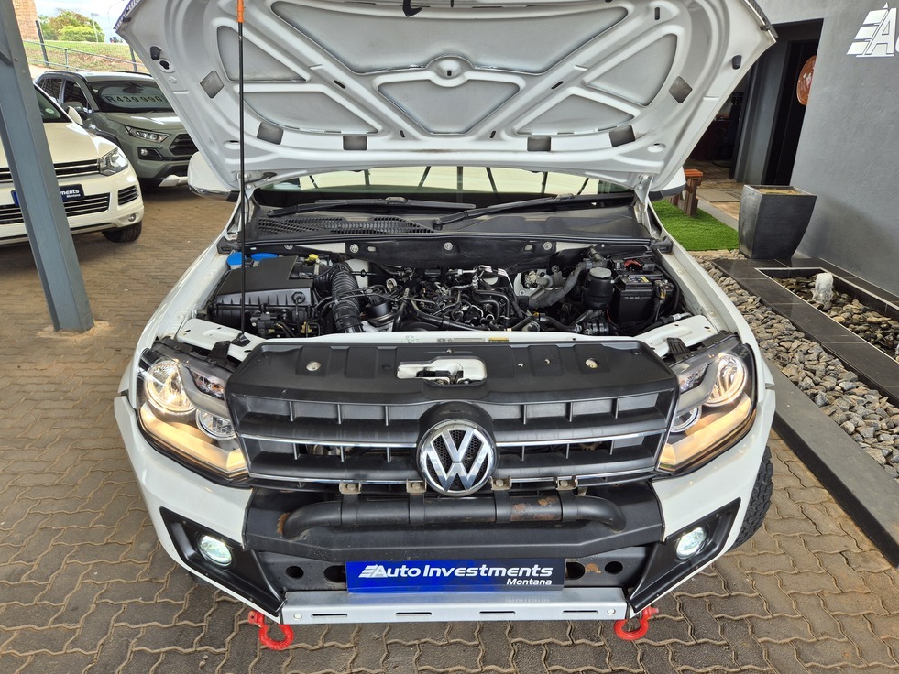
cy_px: 346
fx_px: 623
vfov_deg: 56.8
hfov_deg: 71.6
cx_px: 453
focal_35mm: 24
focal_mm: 5.4
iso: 40
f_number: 1.8
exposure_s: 1/200
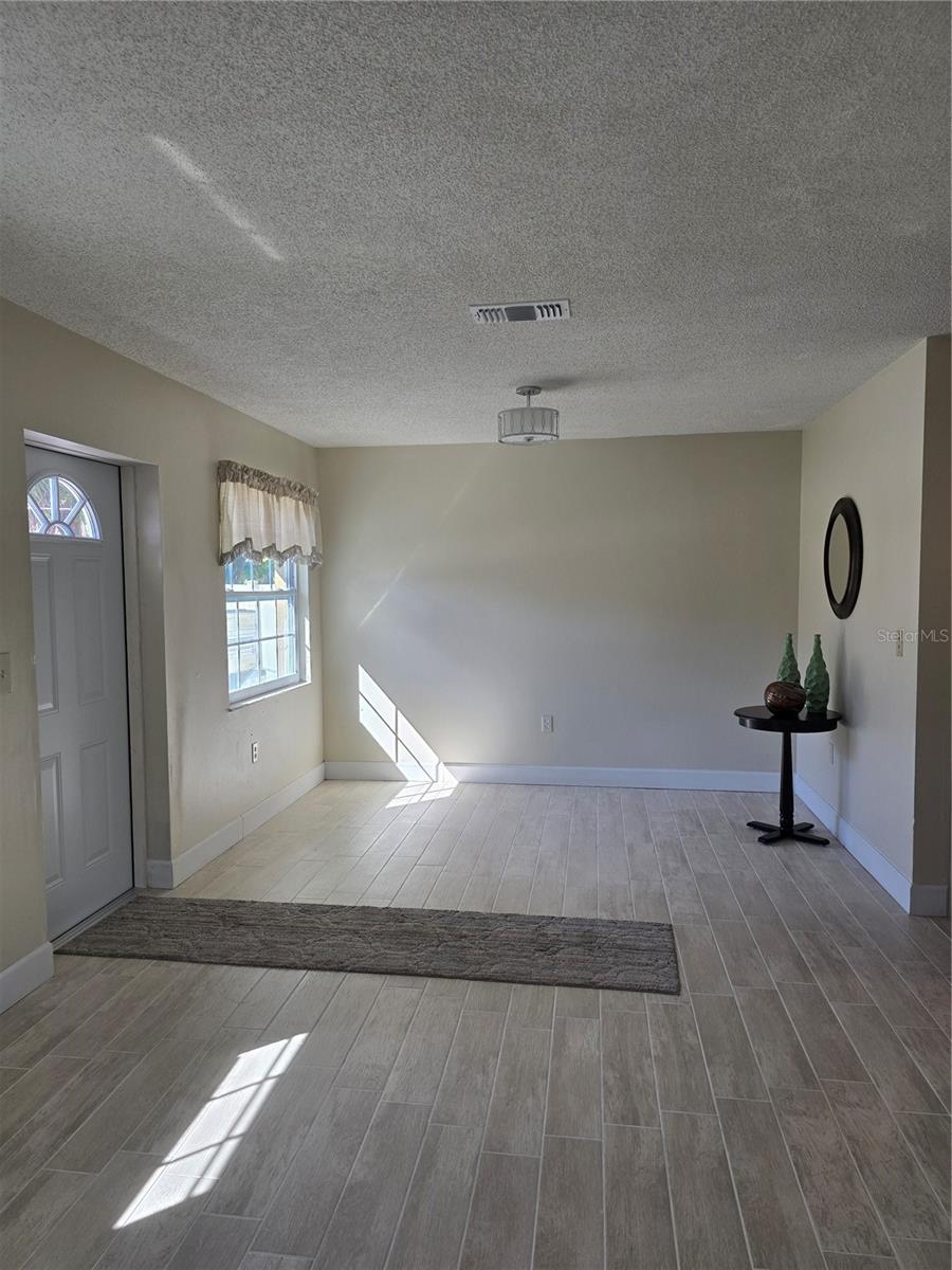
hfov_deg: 58.9
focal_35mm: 23
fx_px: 843
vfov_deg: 73.9
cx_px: 476
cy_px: 635
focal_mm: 6.3
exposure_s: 1/180
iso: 50
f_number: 1.7
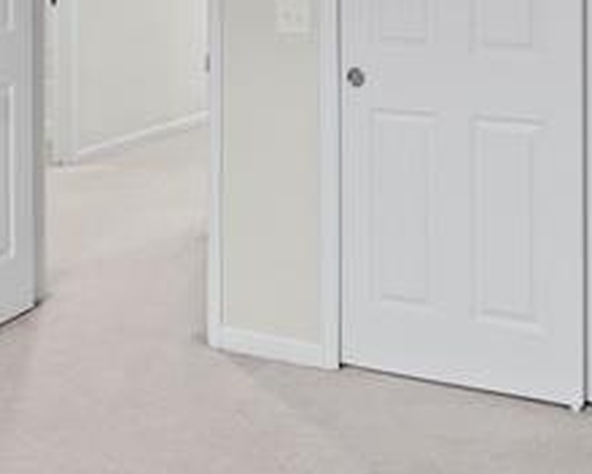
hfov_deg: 30.9
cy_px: -73
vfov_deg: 23.2
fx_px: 1069
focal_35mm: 61
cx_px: 339
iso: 400
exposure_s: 1
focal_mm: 14
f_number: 8
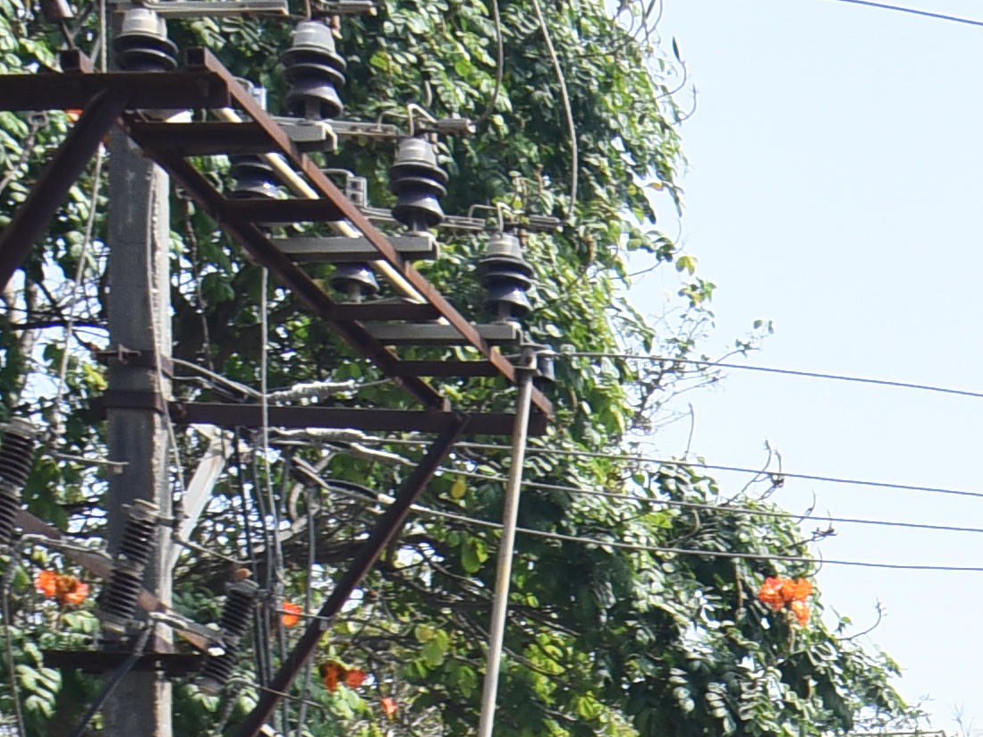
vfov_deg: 8.6
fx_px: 4486
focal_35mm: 158
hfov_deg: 11.5
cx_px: 1860
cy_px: 1707
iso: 250
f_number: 11
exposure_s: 1/160
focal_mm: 30
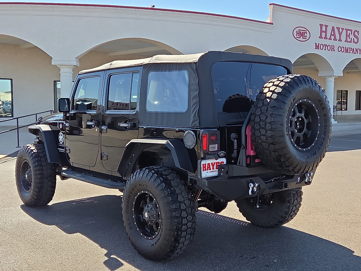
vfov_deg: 32.9
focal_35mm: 44
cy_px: 136
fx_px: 459
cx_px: 180
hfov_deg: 42.9
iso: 25
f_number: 1.8
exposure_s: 1/833
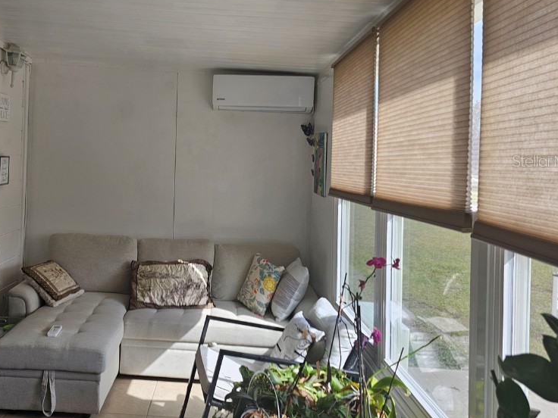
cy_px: 161
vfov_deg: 43.9
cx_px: 196
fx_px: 516
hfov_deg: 55.9
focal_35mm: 32
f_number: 1.7
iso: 16
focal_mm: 6.3
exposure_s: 1/180
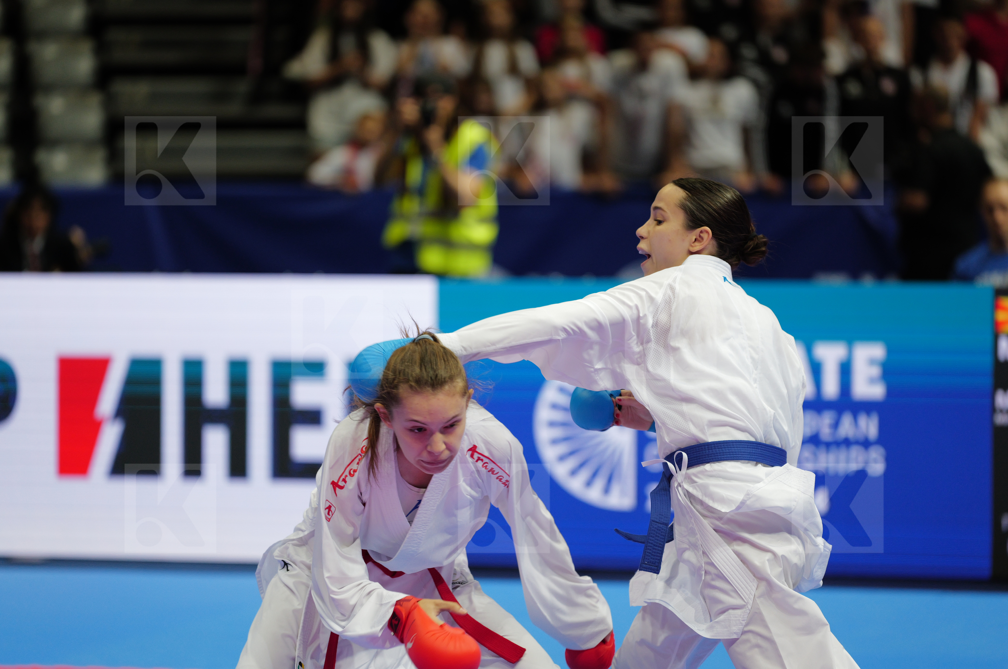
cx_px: 504
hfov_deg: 11.3
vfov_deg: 7.5
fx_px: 5115
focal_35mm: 183
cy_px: 334
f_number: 2.8
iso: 1600
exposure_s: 1/1000
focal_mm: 183
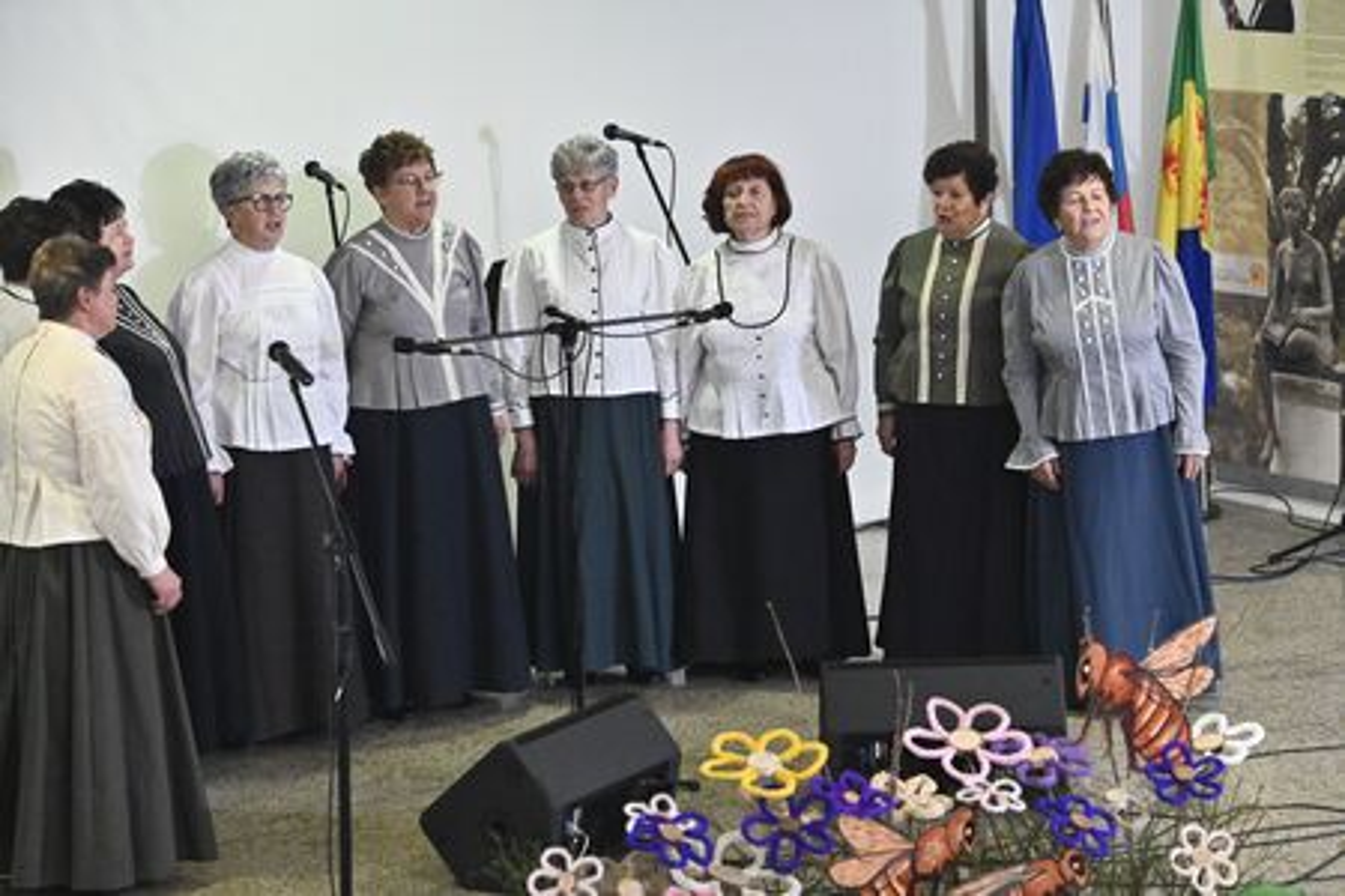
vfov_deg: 10.2
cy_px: 448
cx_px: 672
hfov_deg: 15.2
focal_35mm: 135
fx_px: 5043
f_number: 5
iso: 6400
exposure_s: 1/500
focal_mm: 135
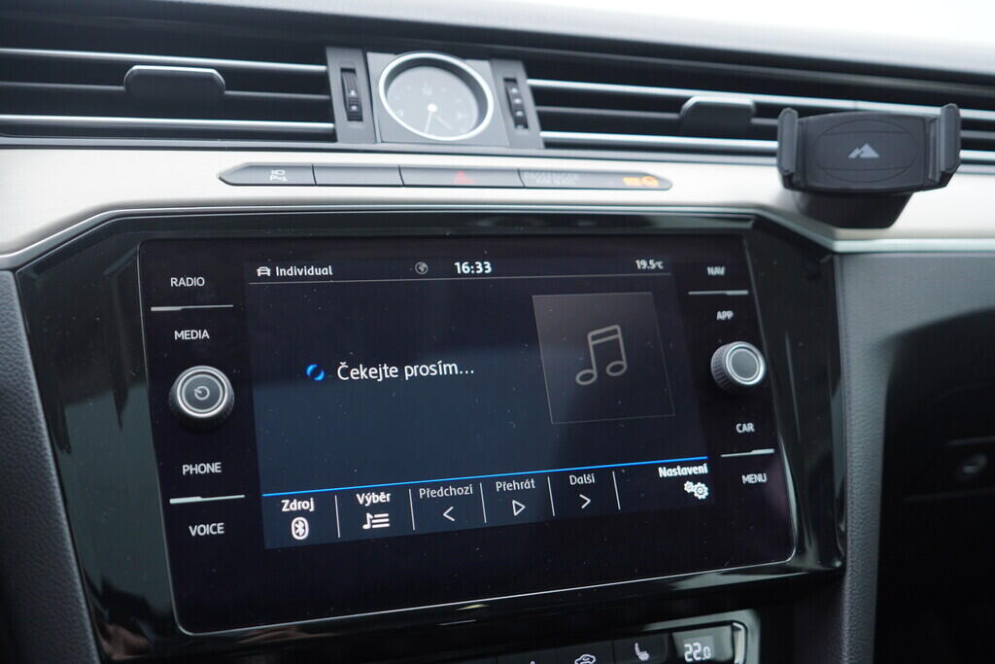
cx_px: 498
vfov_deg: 36.9
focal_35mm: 36
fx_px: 995
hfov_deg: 53.1
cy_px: 332
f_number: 2.8
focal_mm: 24
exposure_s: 1/40
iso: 160
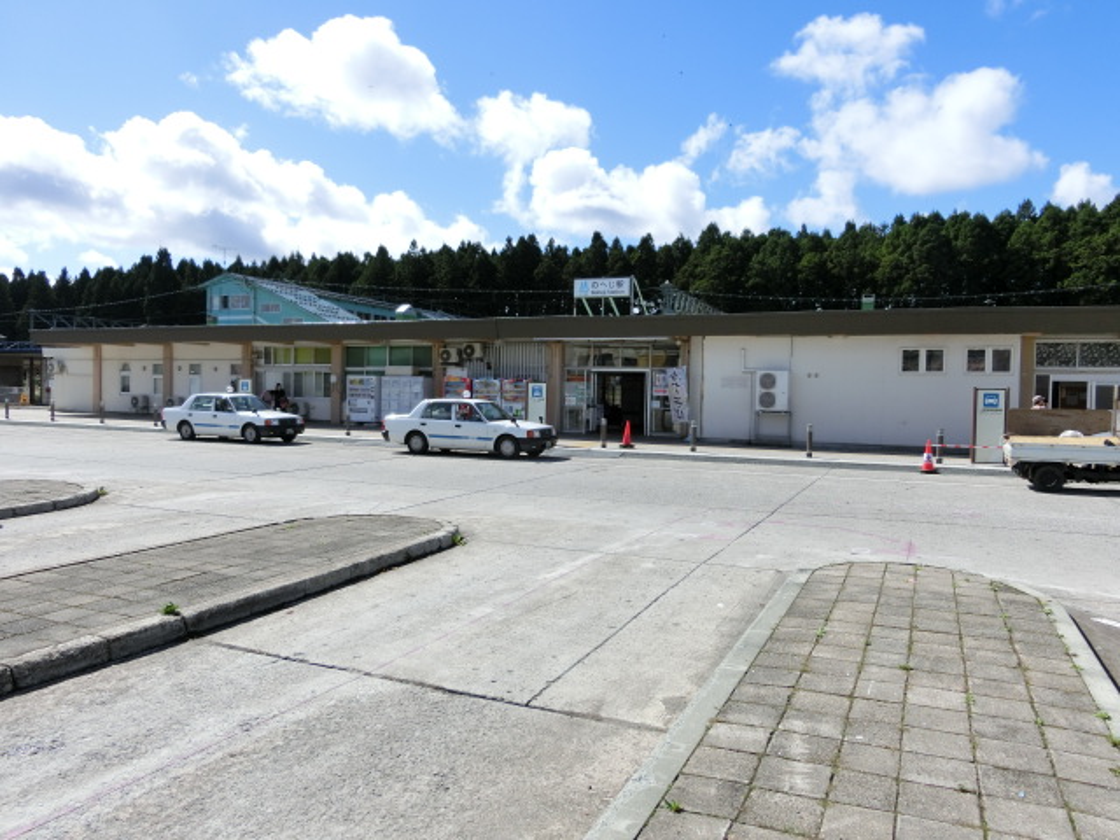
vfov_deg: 54.9
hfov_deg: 69.4
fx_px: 809
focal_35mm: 25
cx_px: 560
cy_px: 420
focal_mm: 4.5
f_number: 3.5
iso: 80
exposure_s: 1/1000
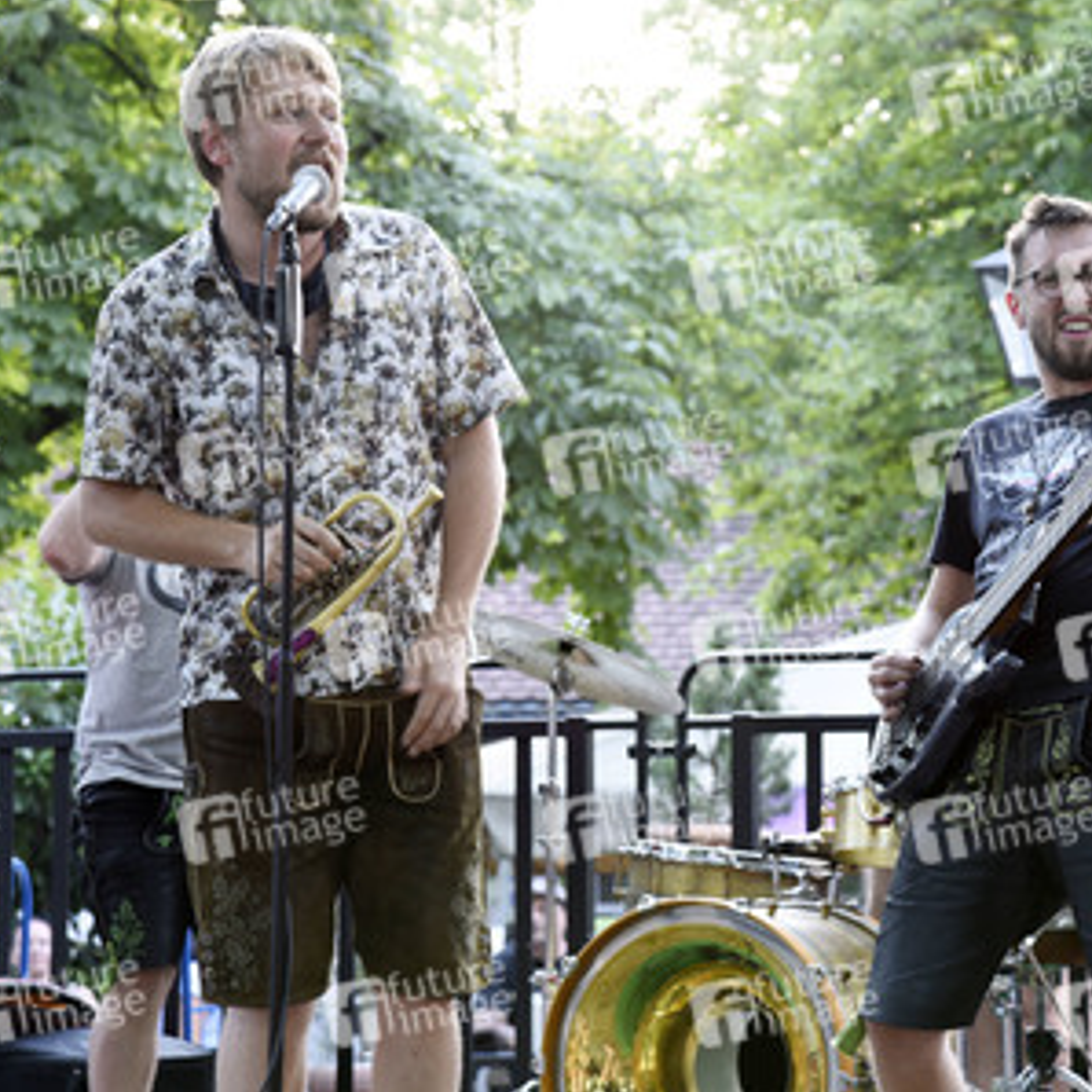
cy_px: 546
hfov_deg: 13.8
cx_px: 687
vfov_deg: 13.8
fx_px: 4497
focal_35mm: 126
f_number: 5.6
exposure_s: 1/60
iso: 800
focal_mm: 98
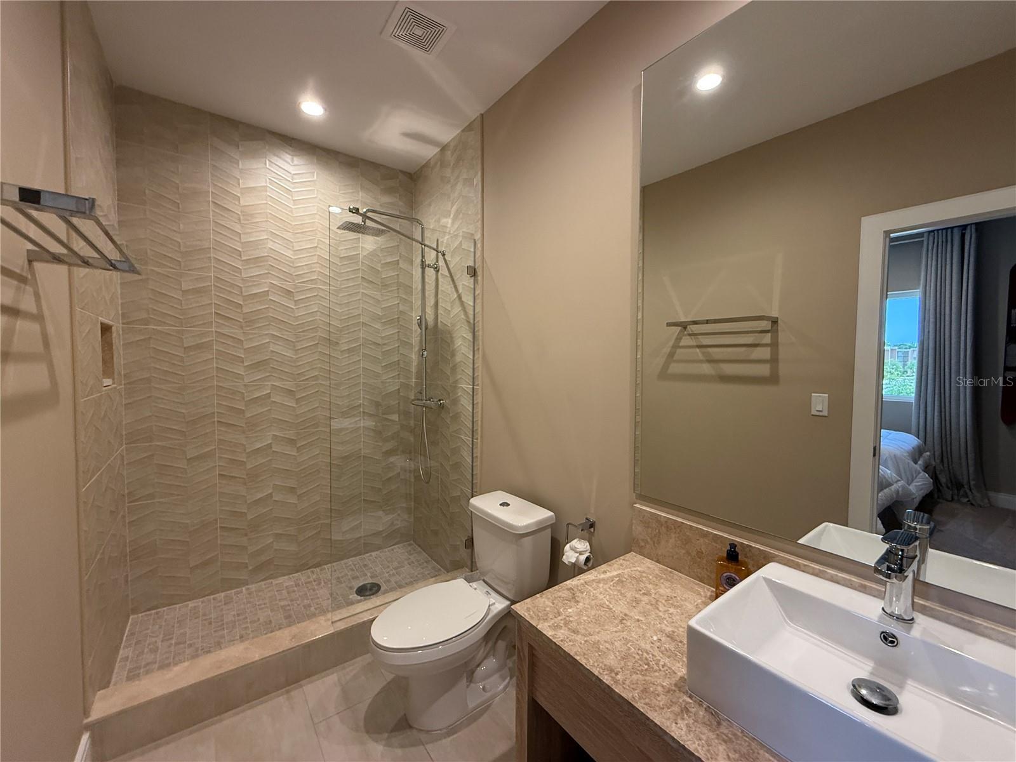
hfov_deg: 102.1
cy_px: 381
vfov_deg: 85.7
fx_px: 411
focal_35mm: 14
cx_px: 508
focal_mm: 2.22
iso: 320
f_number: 2.2
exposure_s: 1/120
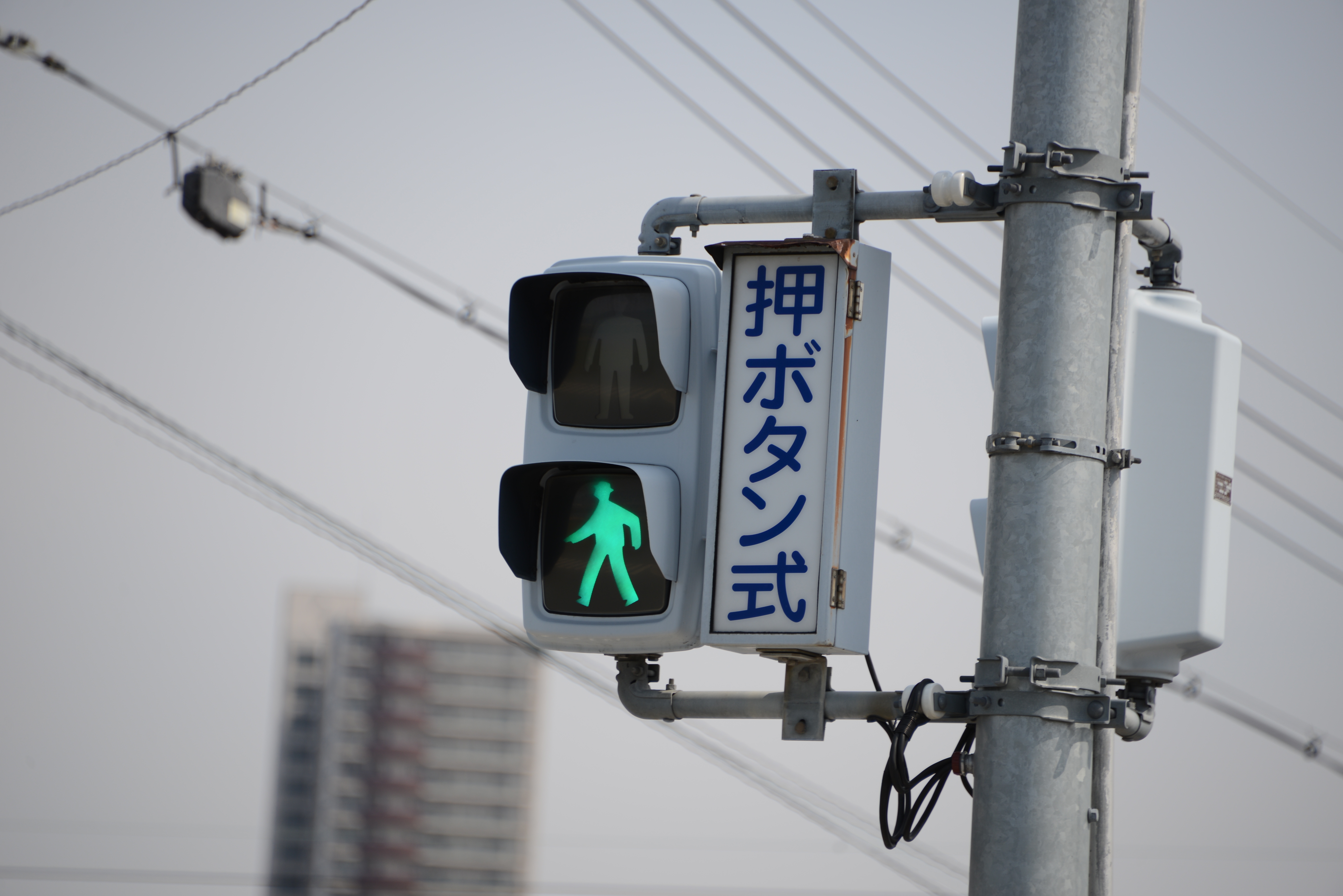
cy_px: 448
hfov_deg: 6.9
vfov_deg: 4.6
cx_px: 672
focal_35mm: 300
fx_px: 11195
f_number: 5.6
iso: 100
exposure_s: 1/500
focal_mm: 300
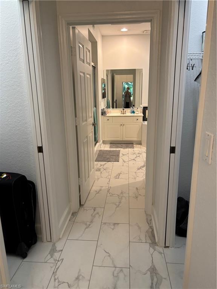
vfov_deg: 67.3
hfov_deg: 53.1
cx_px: 108
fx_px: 217
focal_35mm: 26
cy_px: 144
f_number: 1.6
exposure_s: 1/60
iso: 160
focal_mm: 5.96
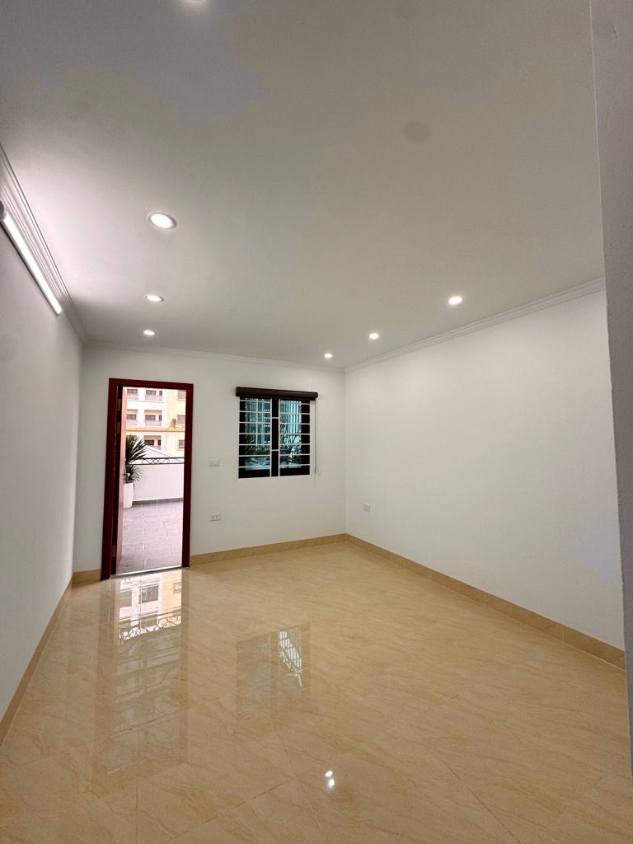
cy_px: 422
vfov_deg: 102.1
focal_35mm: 14
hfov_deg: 85.7
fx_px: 341
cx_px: 316
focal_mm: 2.22
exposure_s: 1/100
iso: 64
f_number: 2.2
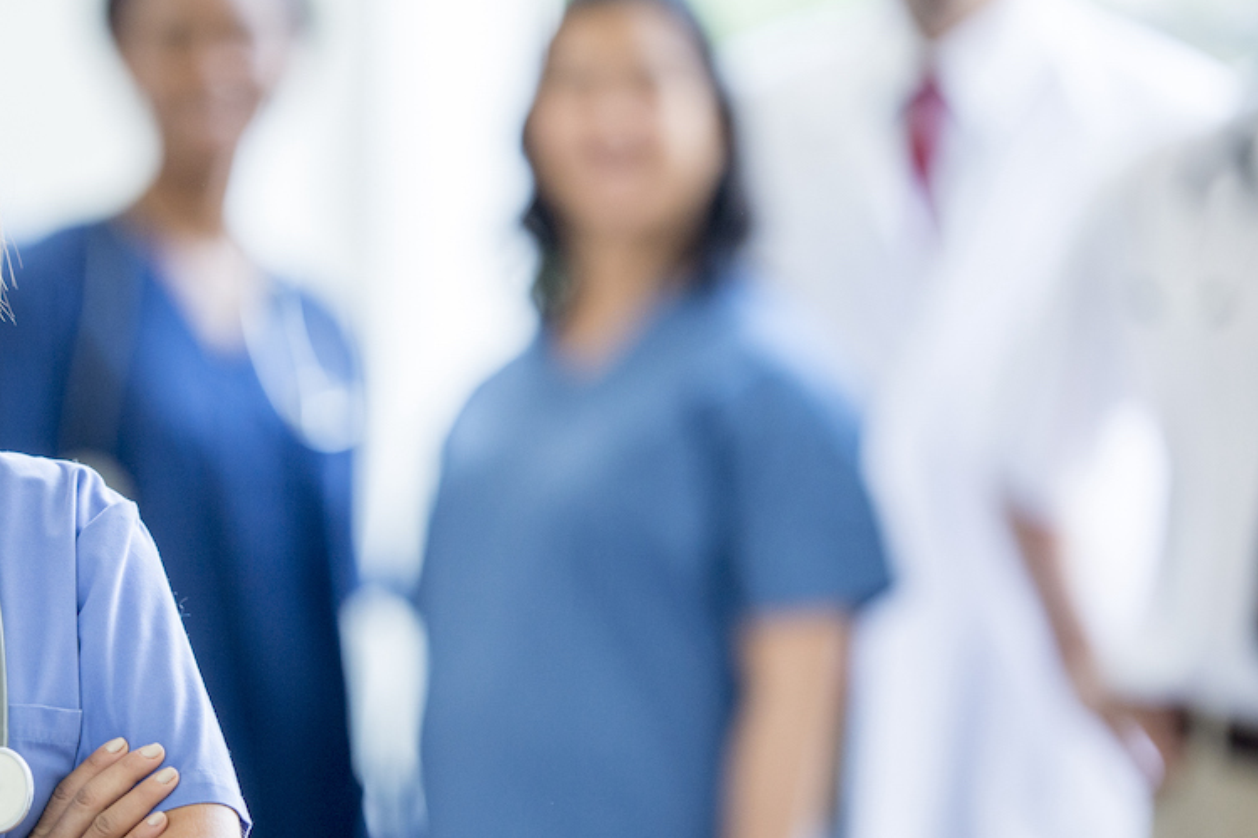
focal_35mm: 320
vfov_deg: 4.3
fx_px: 11181
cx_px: 287
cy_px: 524
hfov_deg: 6.4
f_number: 2
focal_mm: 200
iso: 500
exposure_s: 1/320
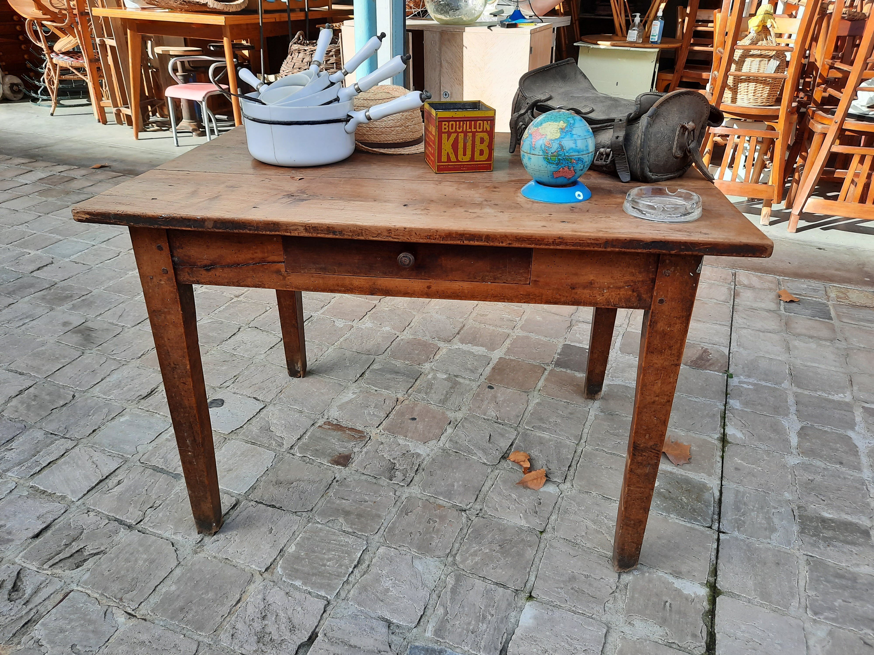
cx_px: 437
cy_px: 328
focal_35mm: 25
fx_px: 631
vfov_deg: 54.9
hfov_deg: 69.4
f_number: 2
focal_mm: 4.6
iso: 32
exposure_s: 1/250
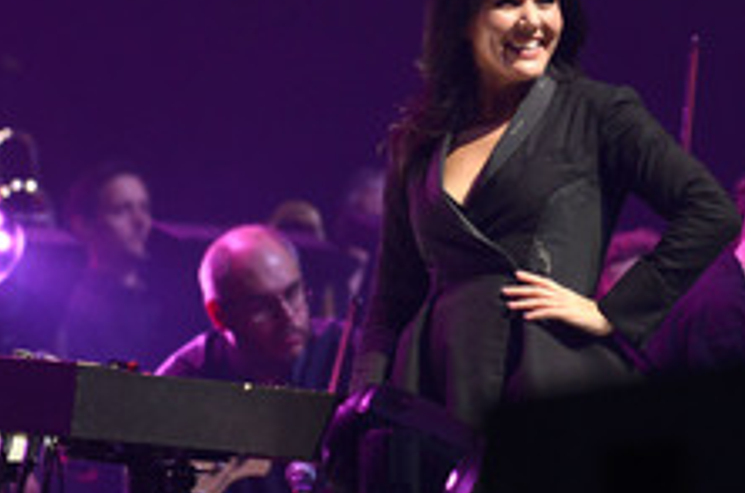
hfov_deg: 5.1
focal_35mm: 407
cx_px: 559
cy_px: 315
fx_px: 8405
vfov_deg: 3.4
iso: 1250
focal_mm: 200
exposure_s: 1/250
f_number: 3.2
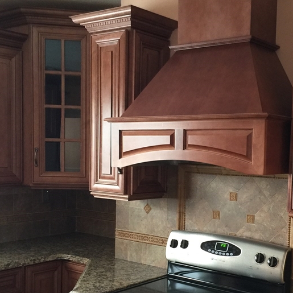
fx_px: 488
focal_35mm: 51
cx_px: 221
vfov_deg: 33.1
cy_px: 193
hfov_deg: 32.7
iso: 100
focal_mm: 4.15
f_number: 2.2
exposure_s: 1/15
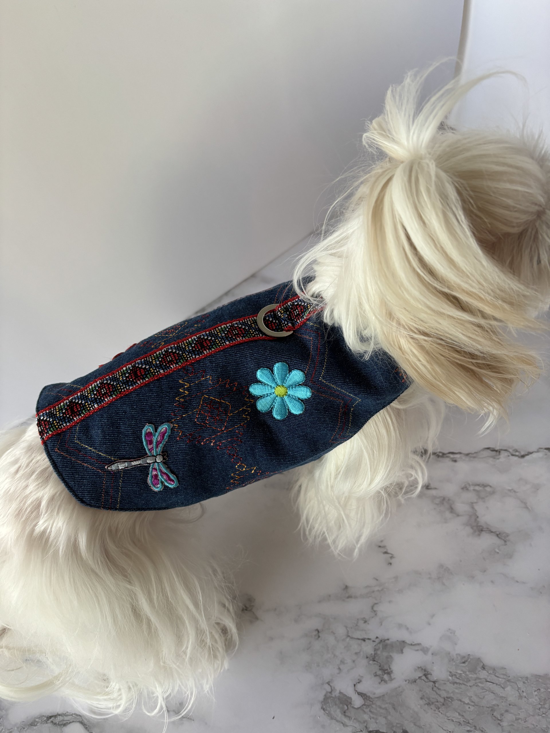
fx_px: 551
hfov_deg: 53.1
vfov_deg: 67.3
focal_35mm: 26
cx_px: 275
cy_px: 366
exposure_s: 1/60
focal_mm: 5.96
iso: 160
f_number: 1.6
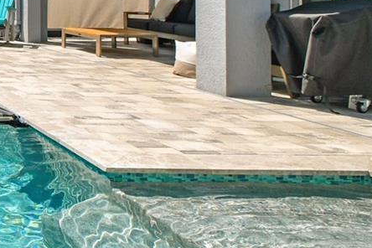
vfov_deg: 23.3
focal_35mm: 54
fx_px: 558
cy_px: -35
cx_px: -227
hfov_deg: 24.9
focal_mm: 10
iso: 100
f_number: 7.1
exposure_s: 1/200
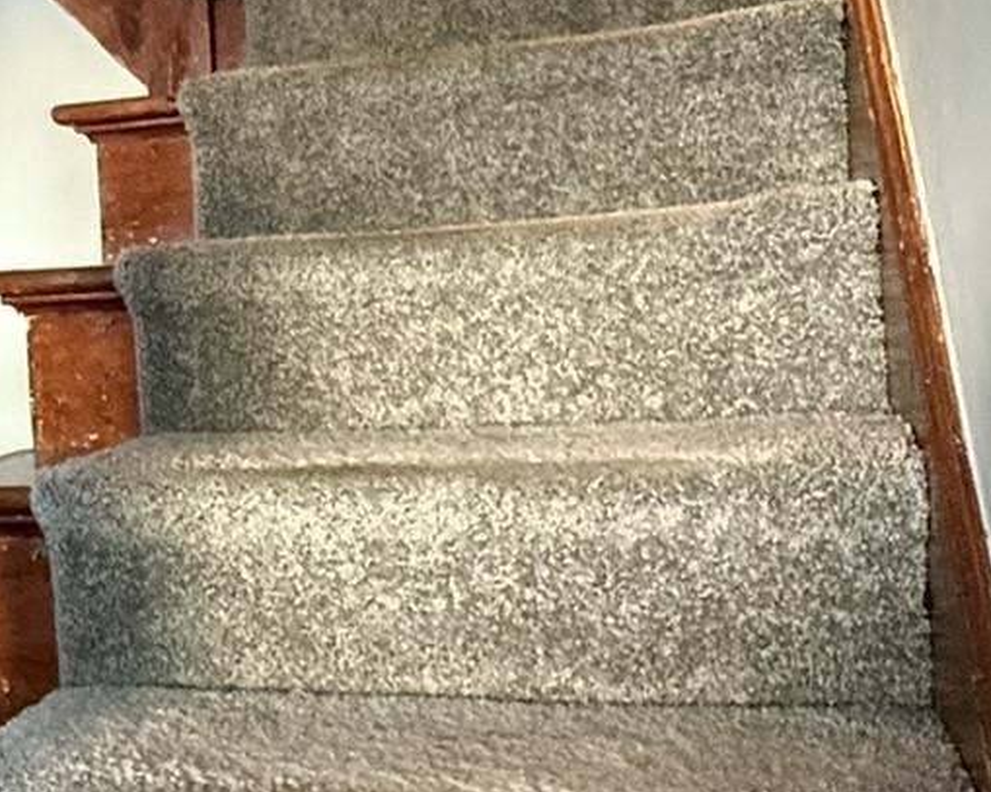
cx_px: 90
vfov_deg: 27.6
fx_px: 1613
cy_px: 333
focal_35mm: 55
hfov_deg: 32.4
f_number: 2.2
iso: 1000
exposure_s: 1/40
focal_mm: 2.22
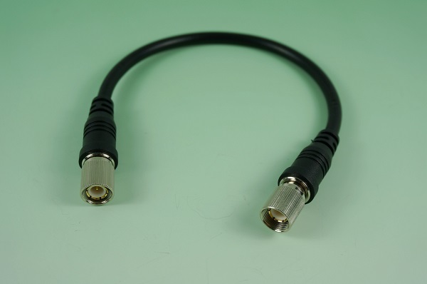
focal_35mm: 56
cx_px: 214
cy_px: 142
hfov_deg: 36.0
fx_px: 657
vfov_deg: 24.3
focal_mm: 37
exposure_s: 1/100
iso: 100
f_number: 6.3
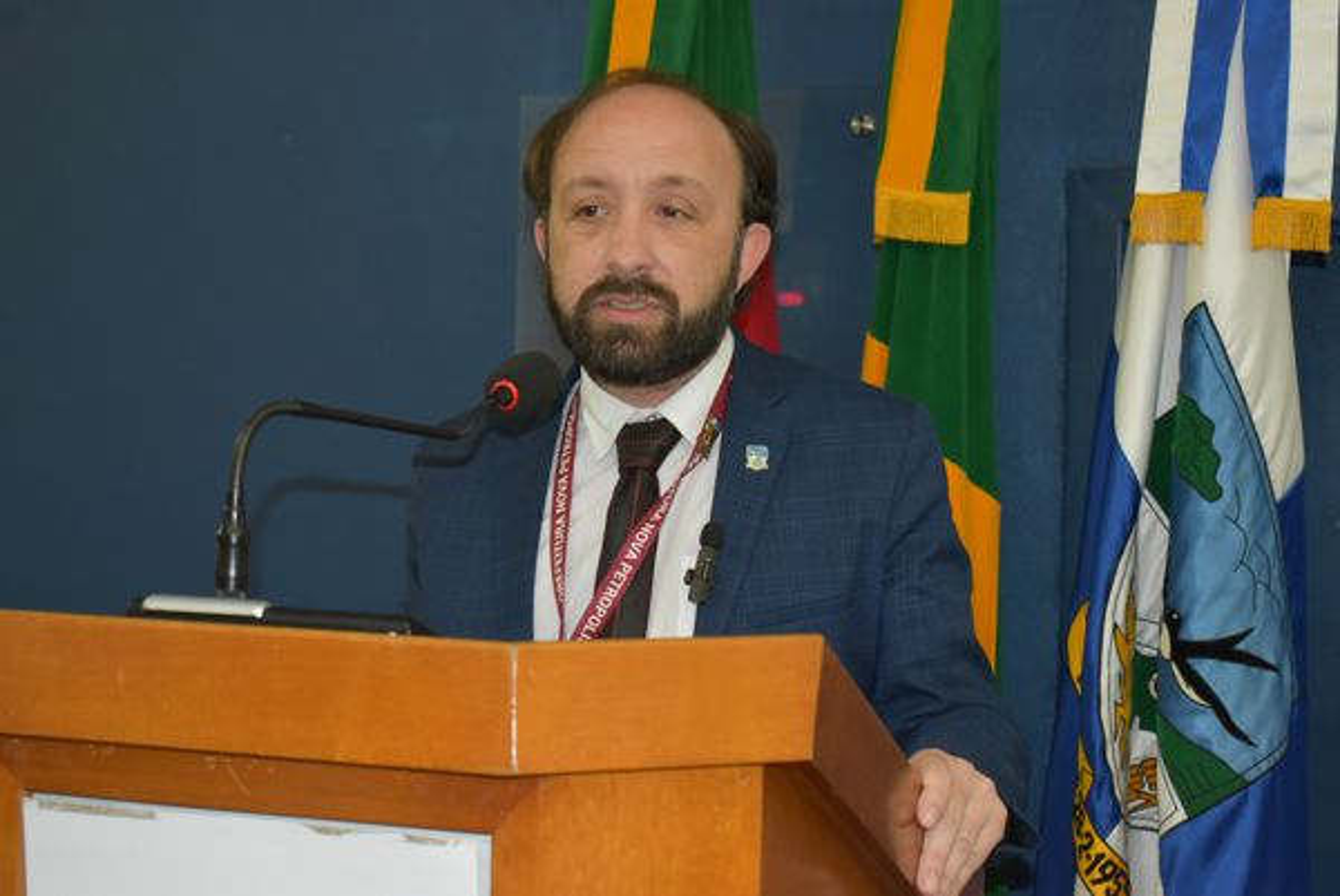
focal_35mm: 63
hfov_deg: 31.9
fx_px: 2347
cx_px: 670
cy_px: 448
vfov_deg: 21.6
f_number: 5
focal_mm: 42
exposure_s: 1/60
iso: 1600
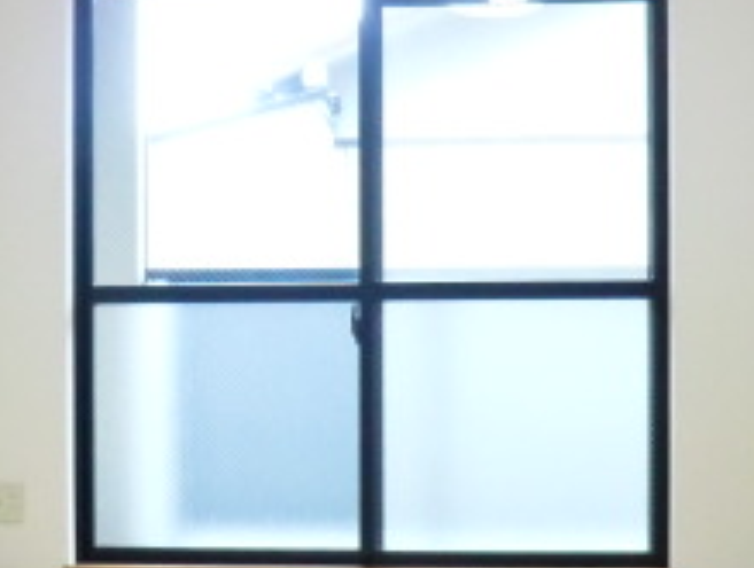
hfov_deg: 27.7
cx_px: 382
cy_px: 392
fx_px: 1527
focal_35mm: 70
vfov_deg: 21.0
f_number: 3.2
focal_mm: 4.3
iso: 640
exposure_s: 1/60
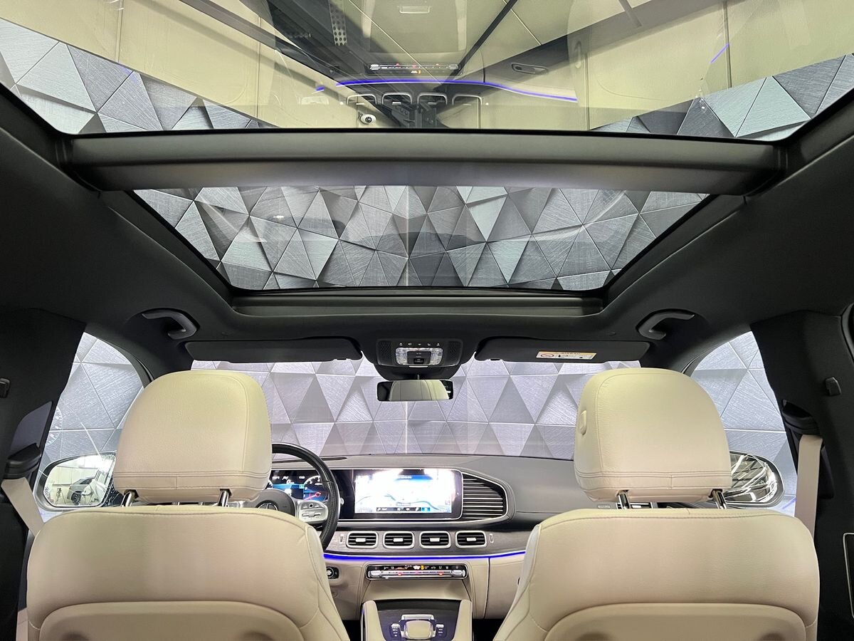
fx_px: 641
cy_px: 320
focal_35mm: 26
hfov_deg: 67.3
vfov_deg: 53.1
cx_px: 427
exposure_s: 1/30
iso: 640
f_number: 1.5
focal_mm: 5.7
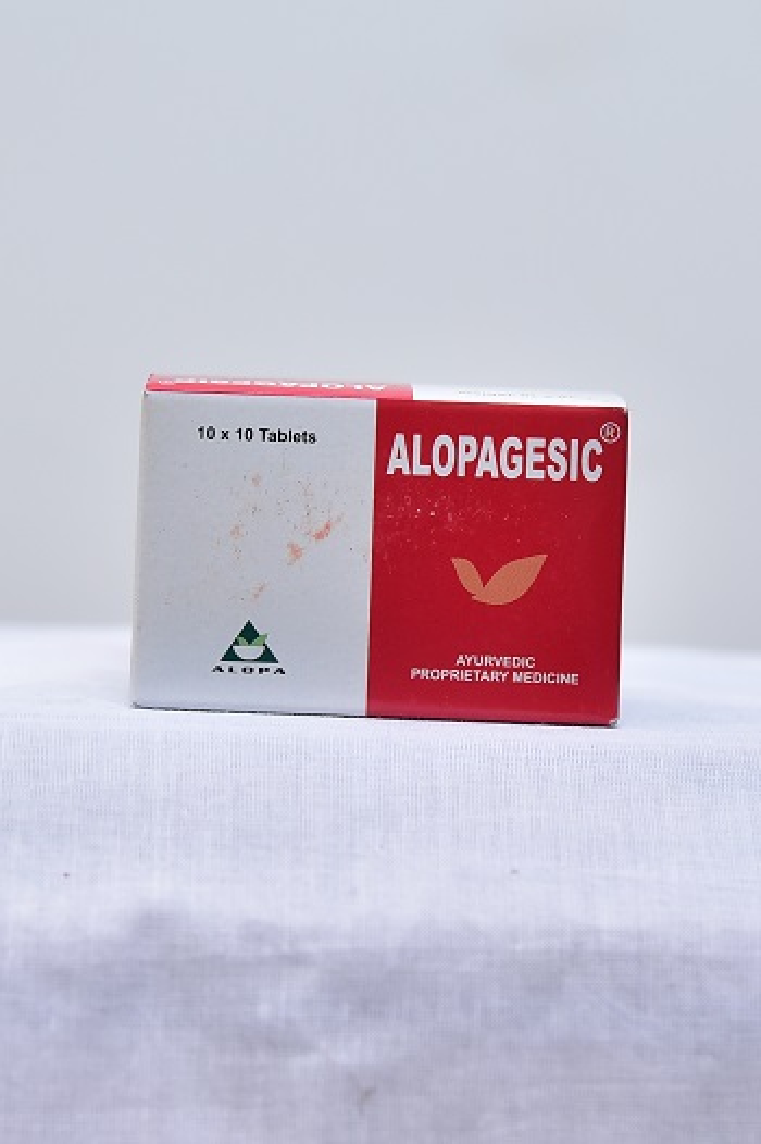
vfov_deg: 31.0
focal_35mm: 65
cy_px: 572
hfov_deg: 20.9
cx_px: 380
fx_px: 2064
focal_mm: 65
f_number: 4
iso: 1250
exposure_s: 1/125
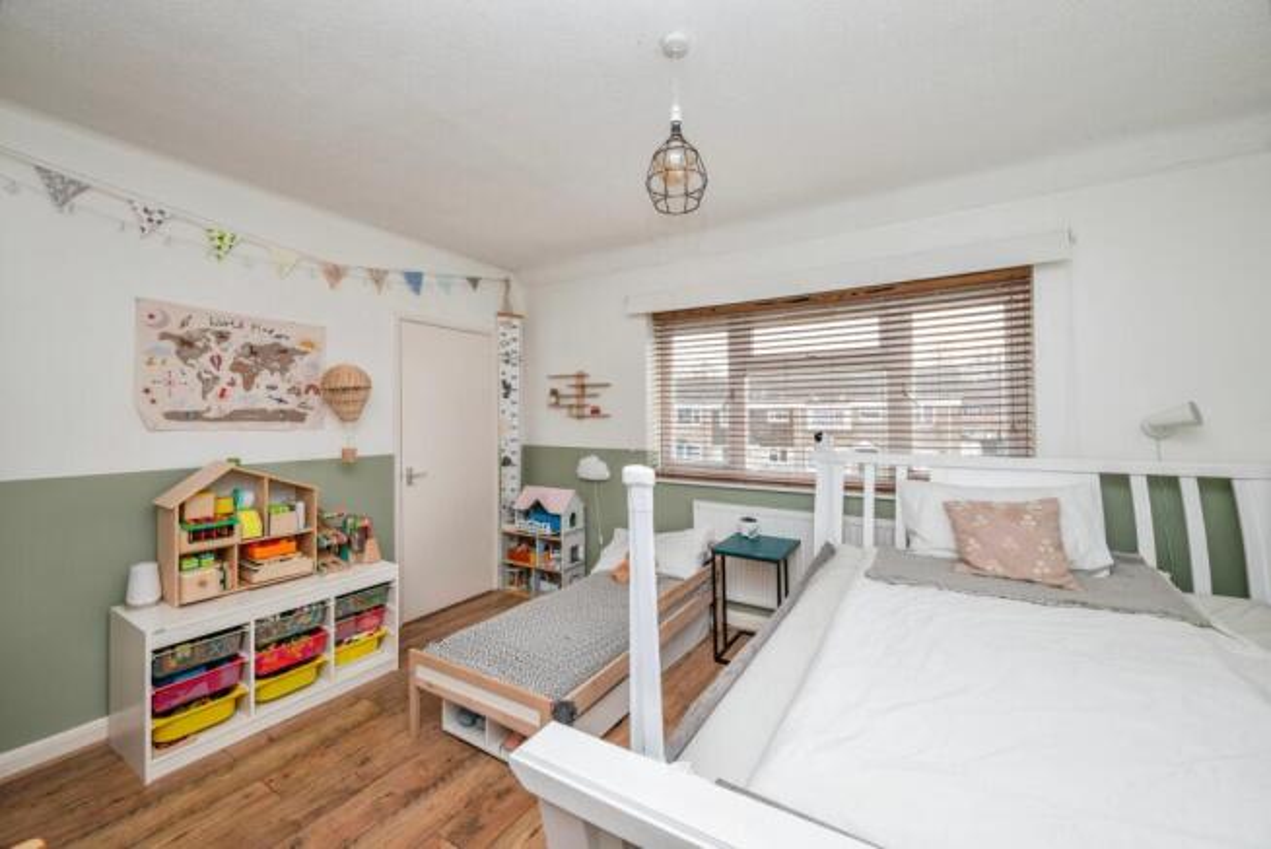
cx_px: 636
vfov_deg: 81.3
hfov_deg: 104.2
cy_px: 424
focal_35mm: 14
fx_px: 495
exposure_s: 1/80
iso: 400
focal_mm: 14
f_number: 8
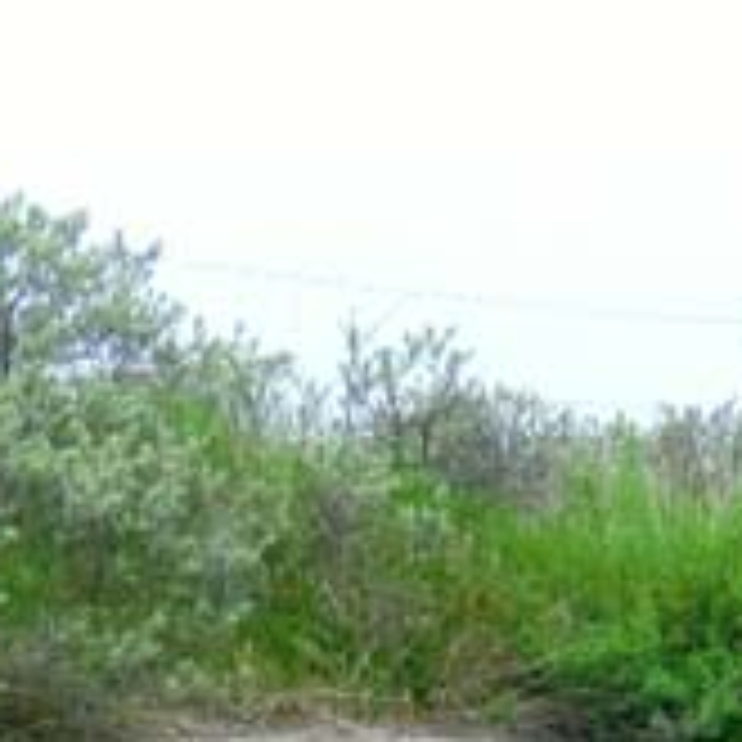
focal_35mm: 146
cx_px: 733
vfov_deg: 11.2
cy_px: 1282
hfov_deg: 11.8
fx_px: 3541
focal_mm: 6.1
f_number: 3.6
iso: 80
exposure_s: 1/60
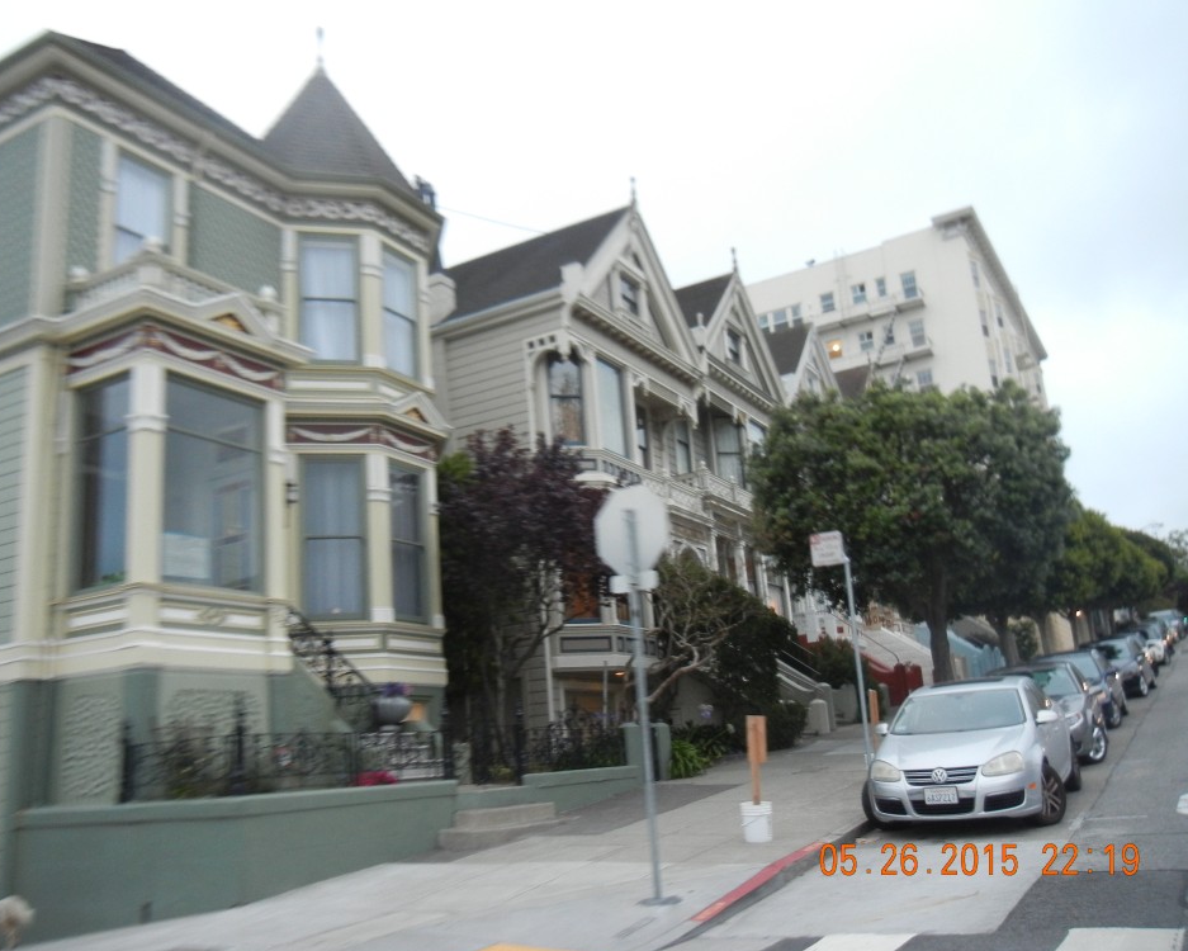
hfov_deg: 55.6
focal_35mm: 32
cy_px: 474
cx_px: 569
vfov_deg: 45.8
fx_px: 1125
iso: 400
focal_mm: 5.4
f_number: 3.5
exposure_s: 1/28.6
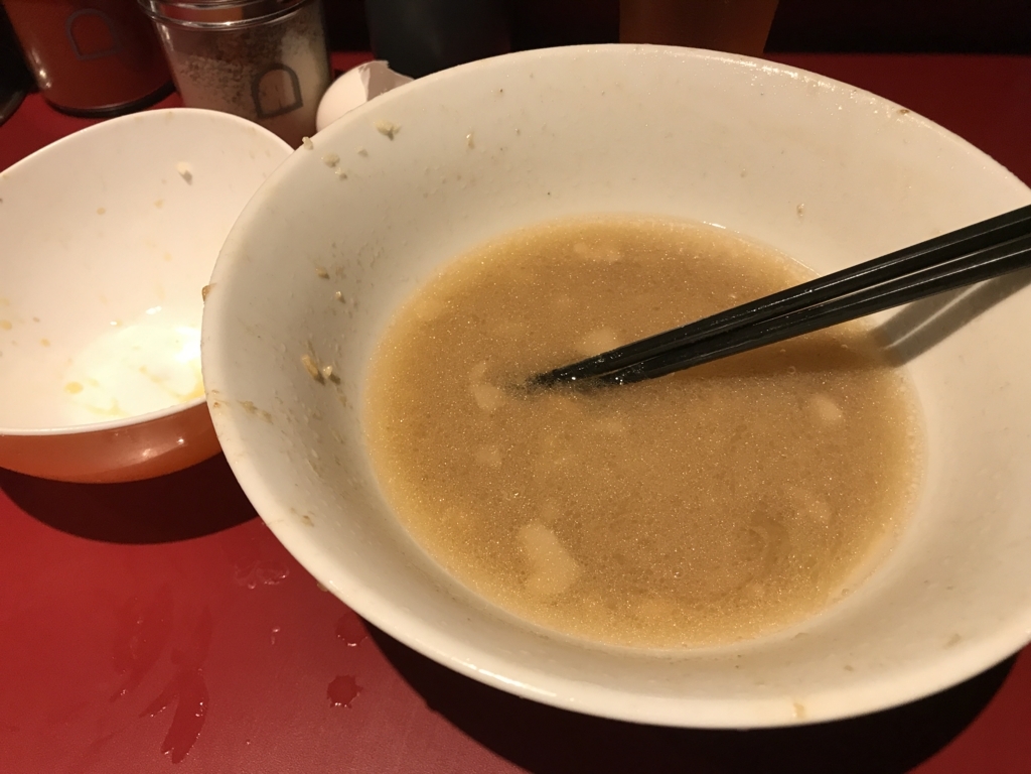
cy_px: 387
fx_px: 834
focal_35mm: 28
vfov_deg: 49.7
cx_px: 516
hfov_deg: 63.4
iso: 32
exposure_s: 1/30
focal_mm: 3.99
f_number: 1.8
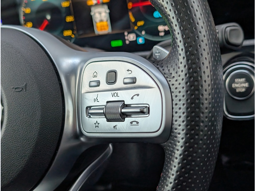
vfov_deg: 29.7
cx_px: 128
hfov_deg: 38.9
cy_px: 96
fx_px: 361
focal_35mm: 49
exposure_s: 1/139
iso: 185
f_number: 1.68
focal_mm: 6.9
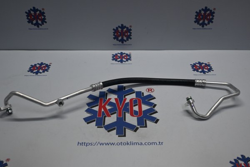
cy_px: 84
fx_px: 260
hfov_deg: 51.3
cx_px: 125
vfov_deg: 35.5
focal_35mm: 38
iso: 400
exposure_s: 1/160
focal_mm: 25
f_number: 4.2
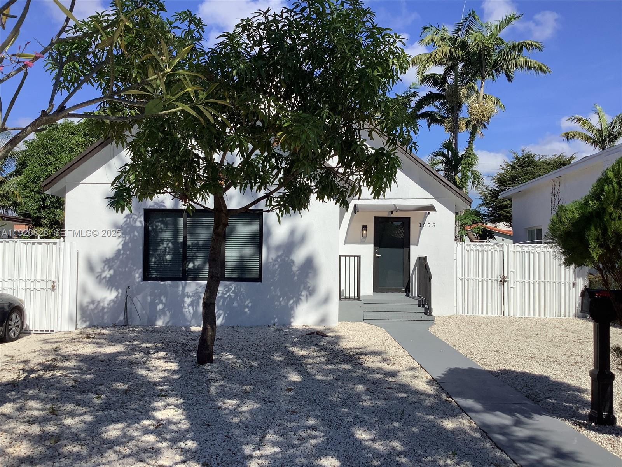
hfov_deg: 58.4
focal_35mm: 31
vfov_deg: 45.4
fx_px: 557
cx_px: 311
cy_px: 234
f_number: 2.4
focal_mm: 3.3
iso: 25
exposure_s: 1/2262
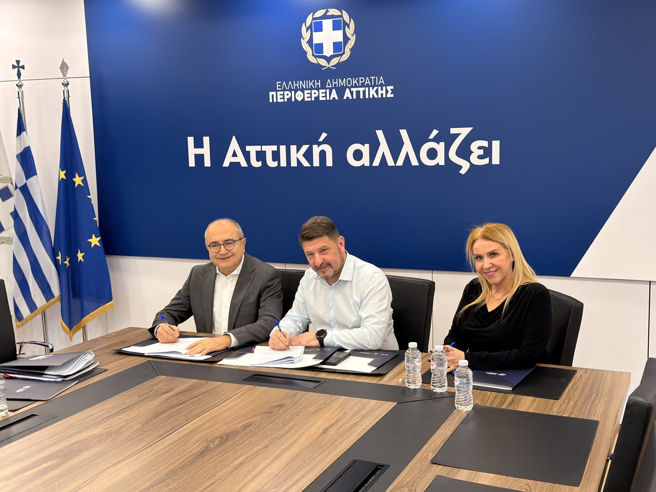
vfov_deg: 34.3
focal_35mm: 42
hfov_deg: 44.8
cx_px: 328
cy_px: 246
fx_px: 796
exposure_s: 1/100
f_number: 1.78
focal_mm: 6.76
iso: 200
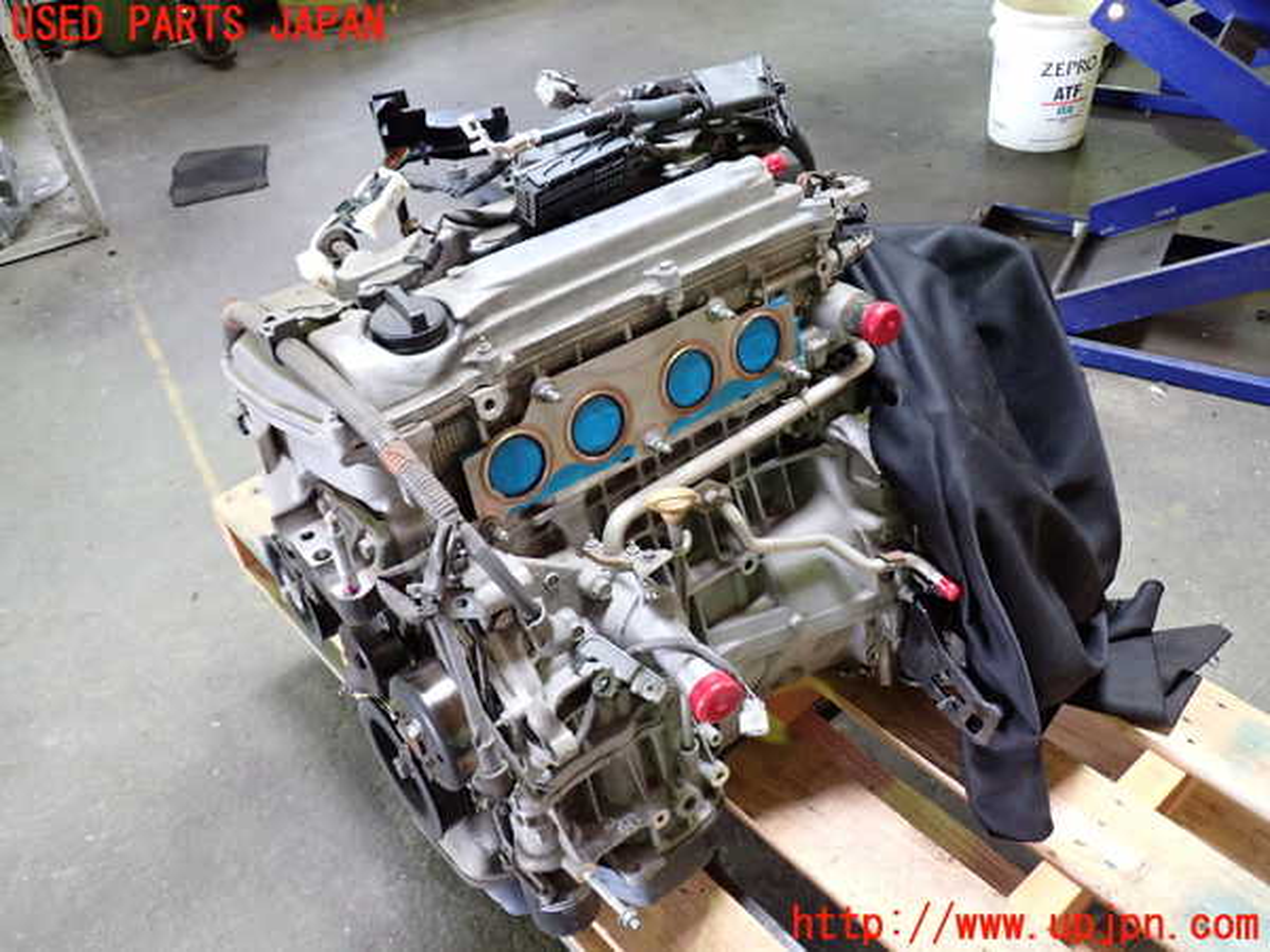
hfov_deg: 60.0
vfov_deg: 46.8
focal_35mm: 30
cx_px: 635
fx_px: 1101
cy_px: 476
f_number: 2.3
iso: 320
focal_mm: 5.4
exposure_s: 1/30
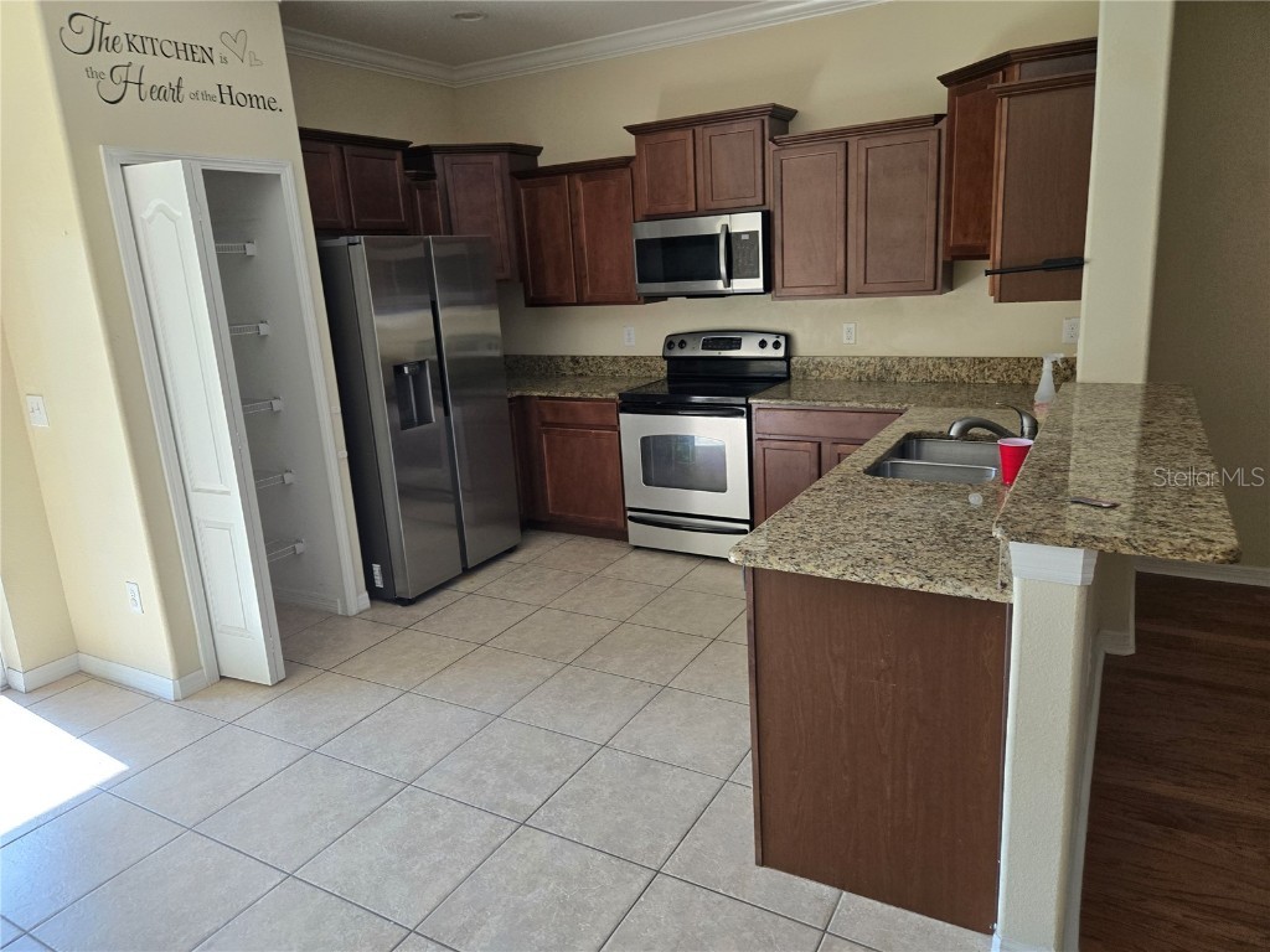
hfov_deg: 73.9
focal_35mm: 23
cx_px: 635
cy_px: 476
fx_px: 844
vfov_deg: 58.9
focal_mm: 5.4
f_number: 1.8
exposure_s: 1/180
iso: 160
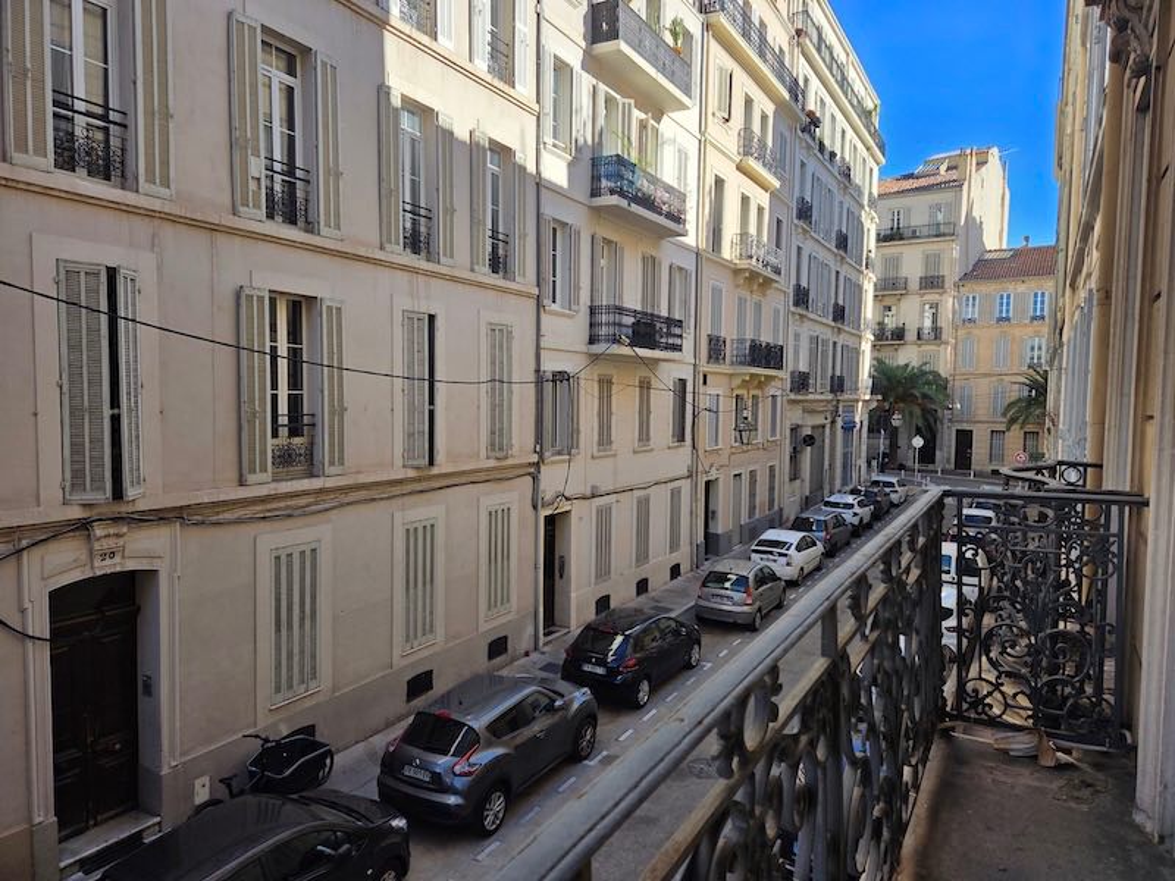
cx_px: 588
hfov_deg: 73.9
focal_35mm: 23
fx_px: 781
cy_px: 440
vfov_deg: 58.9
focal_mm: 5.4
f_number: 1.8
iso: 80
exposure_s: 1/3229
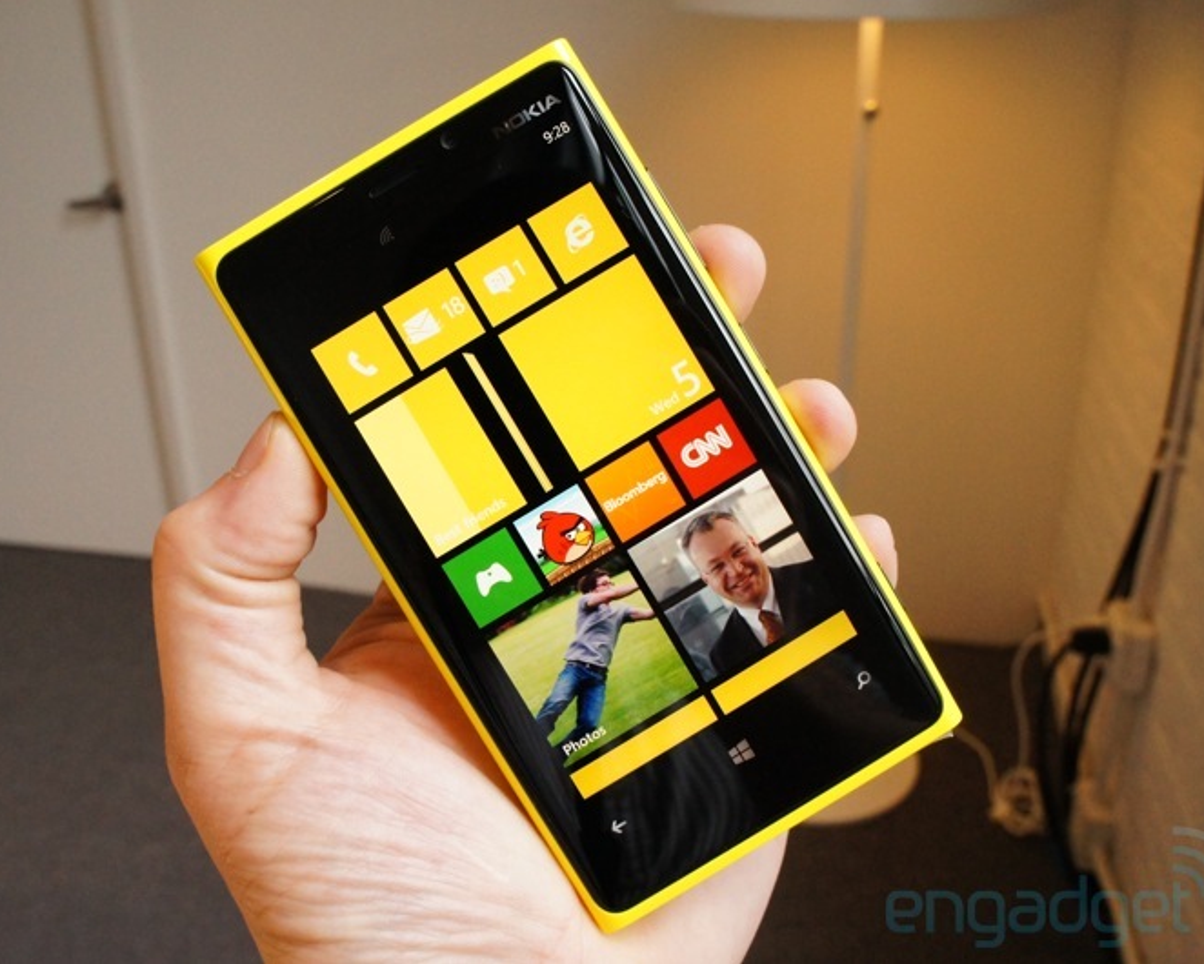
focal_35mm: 34
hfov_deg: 52.7
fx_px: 1212
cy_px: 482
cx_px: 540
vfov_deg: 43.4
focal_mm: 20
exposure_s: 1/125
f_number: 10
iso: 3200
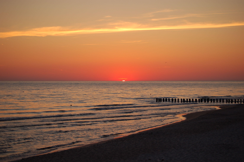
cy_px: 81
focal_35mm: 82
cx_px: 122
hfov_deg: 24.7
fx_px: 558
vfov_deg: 16.5
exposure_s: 1/400
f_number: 4
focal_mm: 55
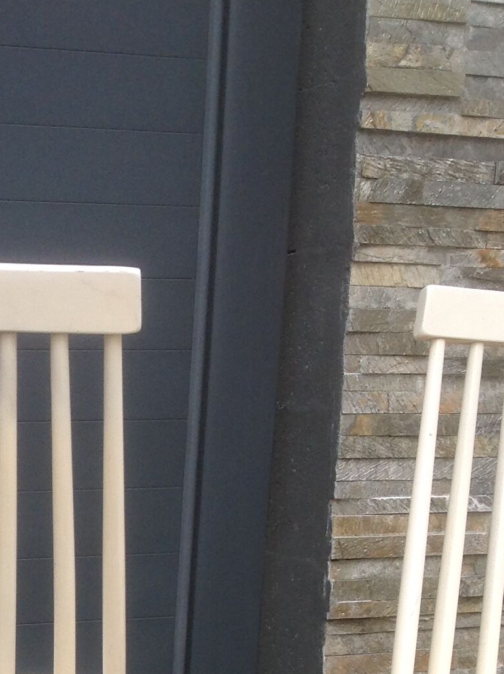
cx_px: -72
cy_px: 809
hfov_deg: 16.2
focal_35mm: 88
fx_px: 1713
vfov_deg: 20.8
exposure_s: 1/756
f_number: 2.4
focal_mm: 4.28
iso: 50
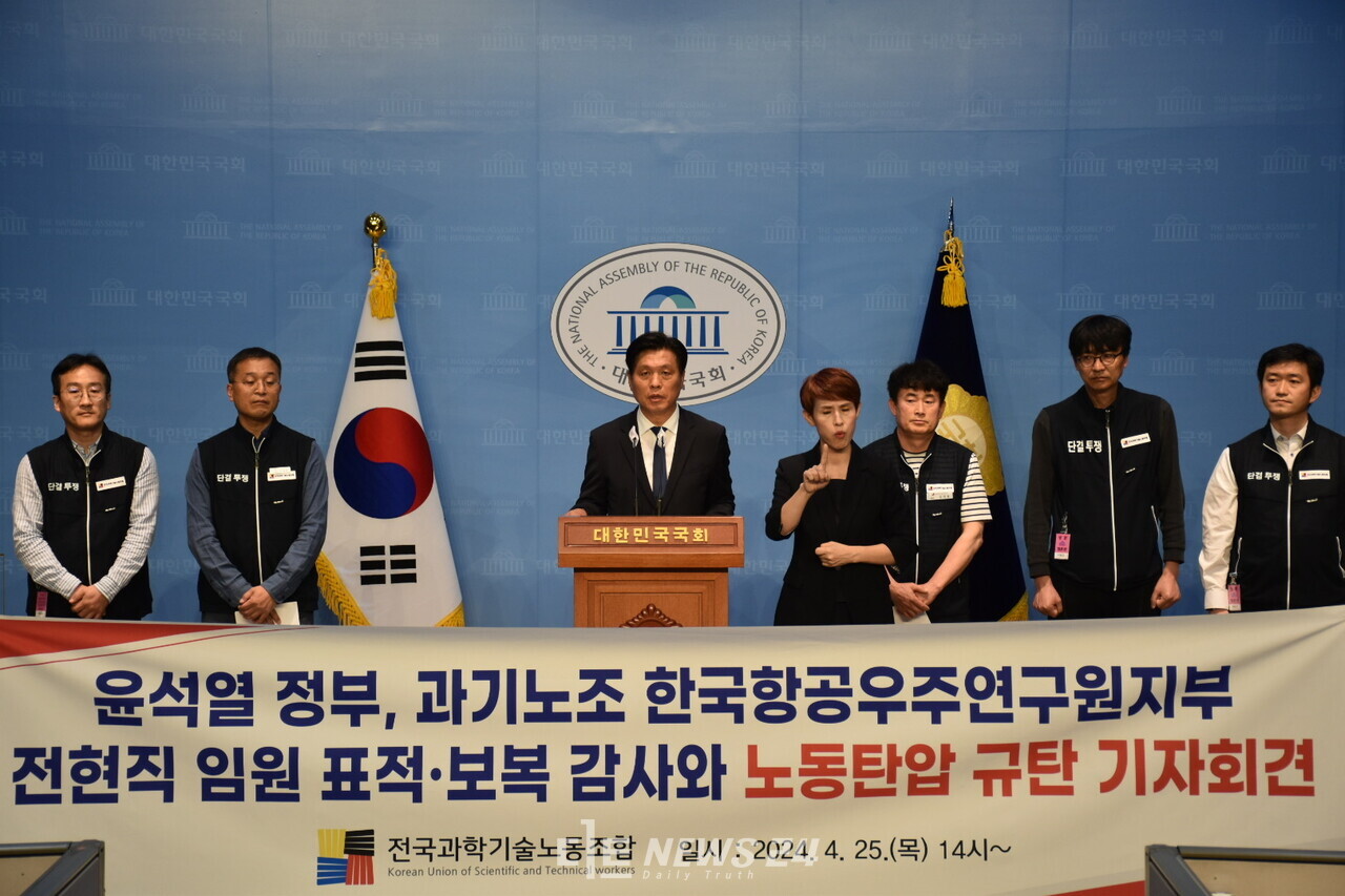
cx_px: 672
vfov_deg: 16.3
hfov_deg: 24.2
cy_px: 448
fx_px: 3138
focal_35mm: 84
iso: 400
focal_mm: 56
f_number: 4.8
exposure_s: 1/125
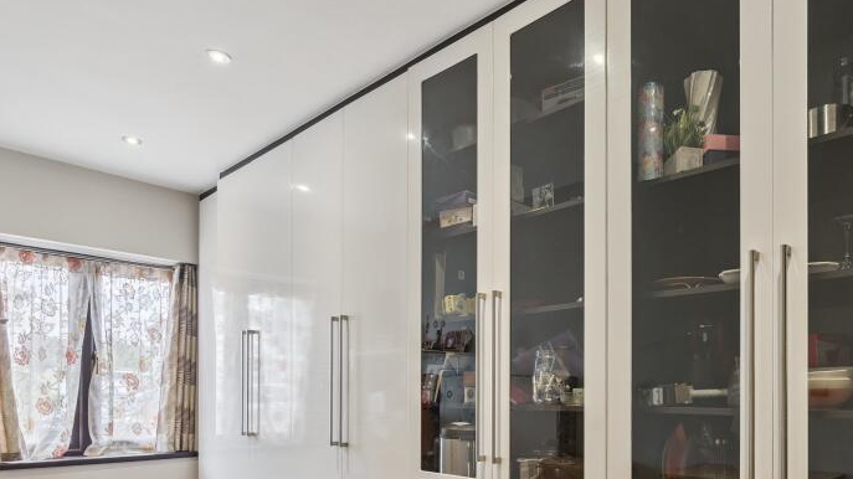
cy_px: 398
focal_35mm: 25
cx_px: 565
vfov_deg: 43.3
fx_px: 565
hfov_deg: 72.0
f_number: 7.1
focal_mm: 16
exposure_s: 1/15
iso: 500
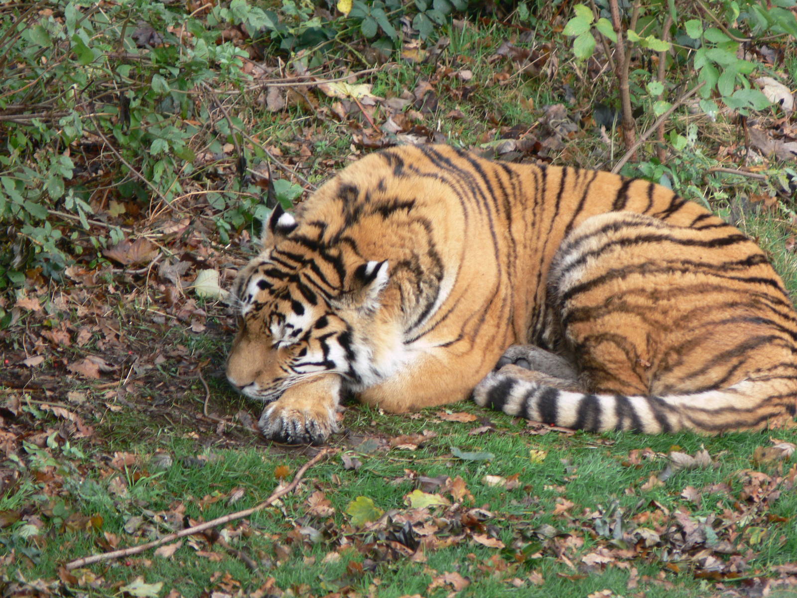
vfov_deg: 3.5
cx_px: 398
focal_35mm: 420
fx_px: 9670
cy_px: 299
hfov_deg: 4.7
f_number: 3.7
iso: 80
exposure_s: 1/50
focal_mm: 88.8
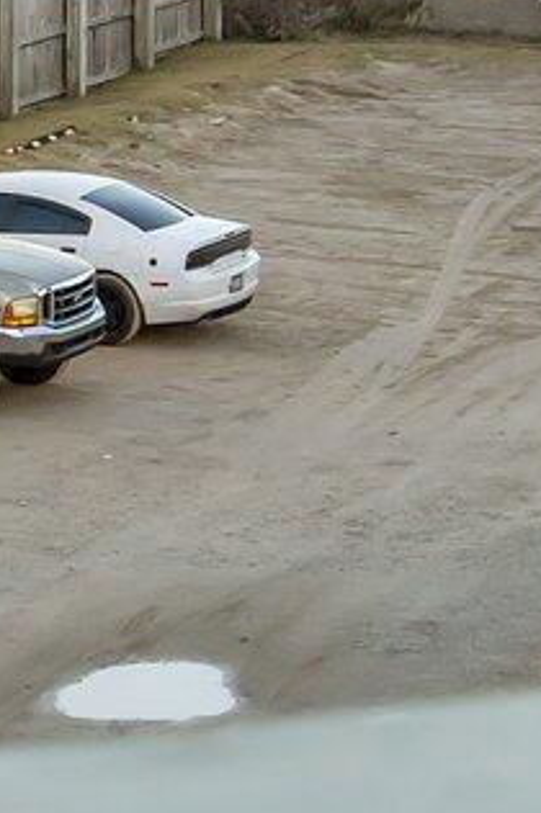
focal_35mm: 227
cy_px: -452
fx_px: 5128
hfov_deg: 6.0
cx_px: 240
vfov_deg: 8.8
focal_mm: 35
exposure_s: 1/800
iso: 400
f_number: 4
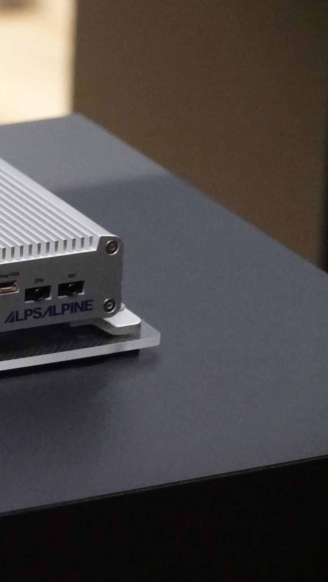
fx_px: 4313
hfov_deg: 4.3
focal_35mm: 279
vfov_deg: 7.7
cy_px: 291
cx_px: -107
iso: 6400
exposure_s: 1/320
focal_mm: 64.84
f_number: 4
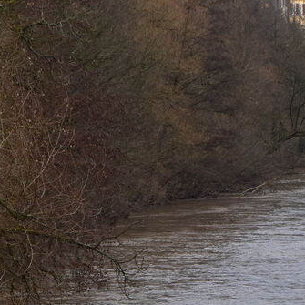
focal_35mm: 480
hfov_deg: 3.6
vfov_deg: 3.7
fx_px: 4780
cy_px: 279
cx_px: 339
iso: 400
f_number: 13
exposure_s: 1/160
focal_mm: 105
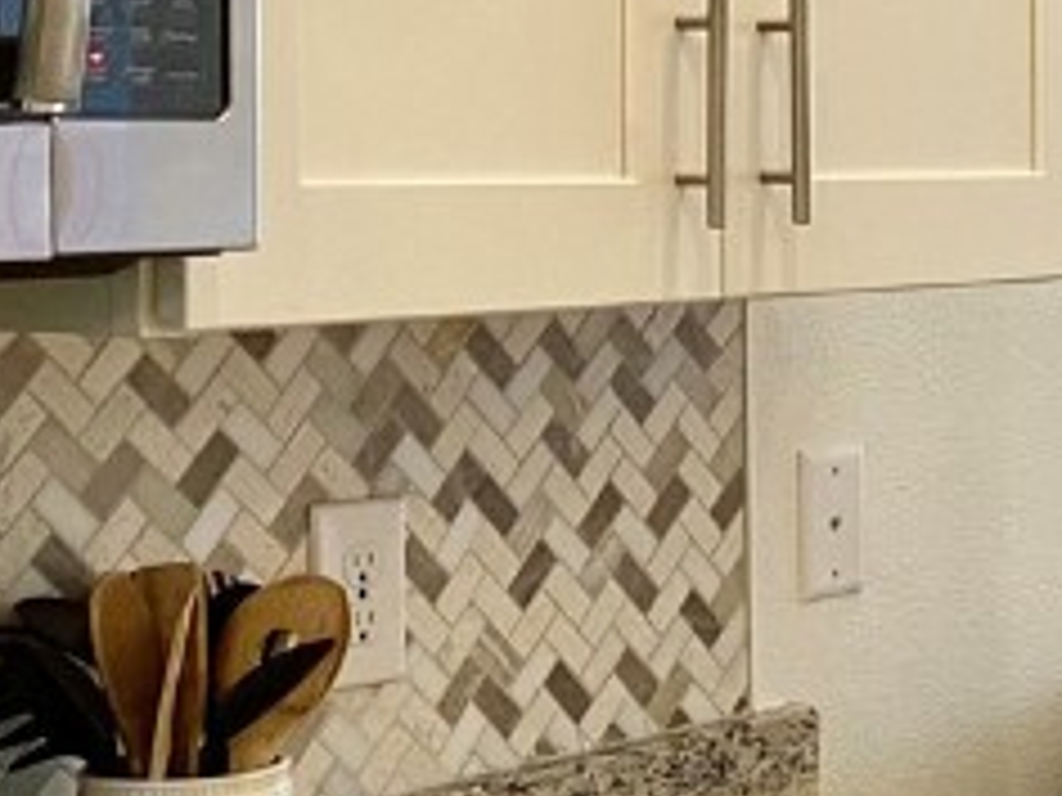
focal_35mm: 113
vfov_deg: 13.1
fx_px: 3467
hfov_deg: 15.2
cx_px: 1890
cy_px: 216
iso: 100
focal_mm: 4.25
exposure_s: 1/60
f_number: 1.8
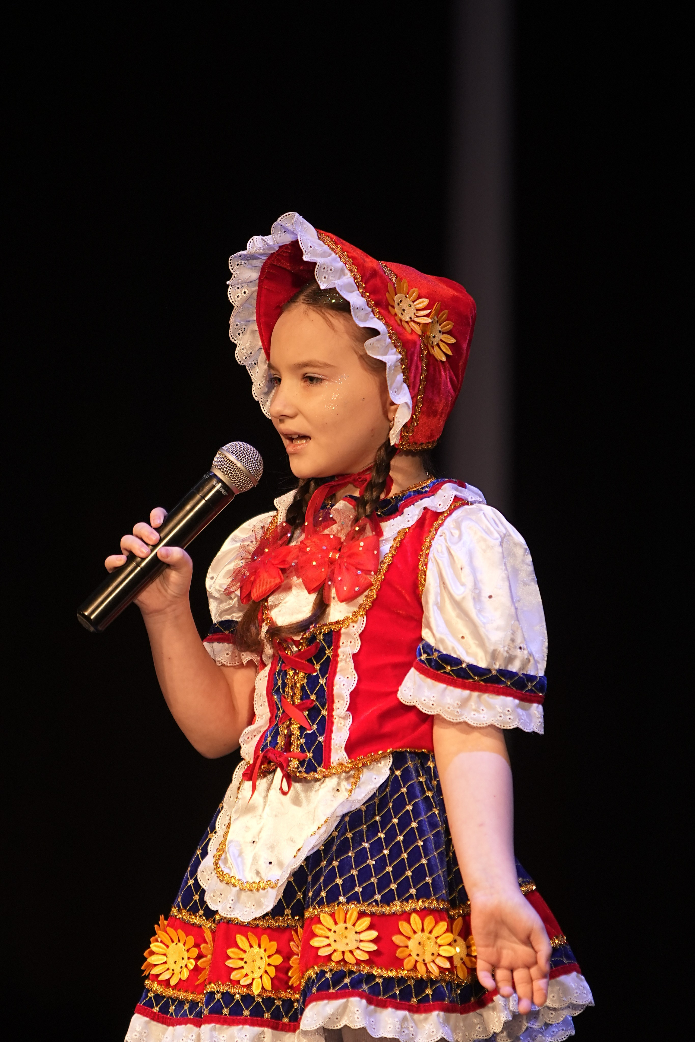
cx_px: 348
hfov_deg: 4.6
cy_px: 521
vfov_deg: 6.9
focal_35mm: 300
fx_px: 8687
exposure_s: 1/400
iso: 640
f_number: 2.8
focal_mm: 200
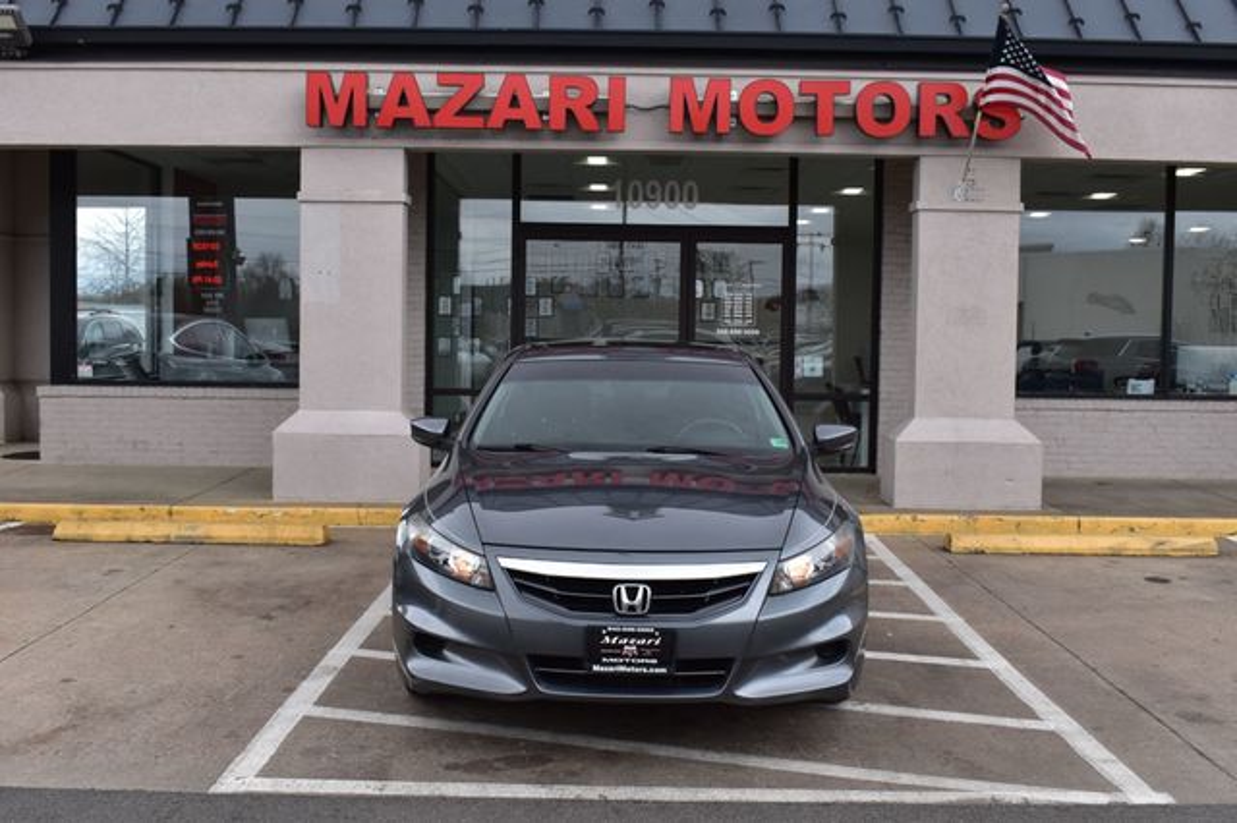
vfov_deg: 33.0
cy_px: 412
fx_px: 1391
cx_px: 618
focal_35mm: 40
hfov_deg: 47.9
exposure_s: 1/200
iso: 400
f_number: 10
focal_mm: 27
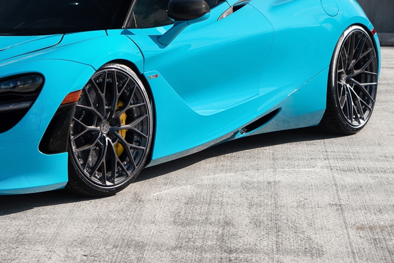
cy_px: -36
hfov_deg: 13.8
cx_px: -1
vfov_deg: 9.2
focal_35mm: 147
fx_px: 1609
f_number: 6.3
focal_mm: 54
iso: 200
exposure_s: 1/320
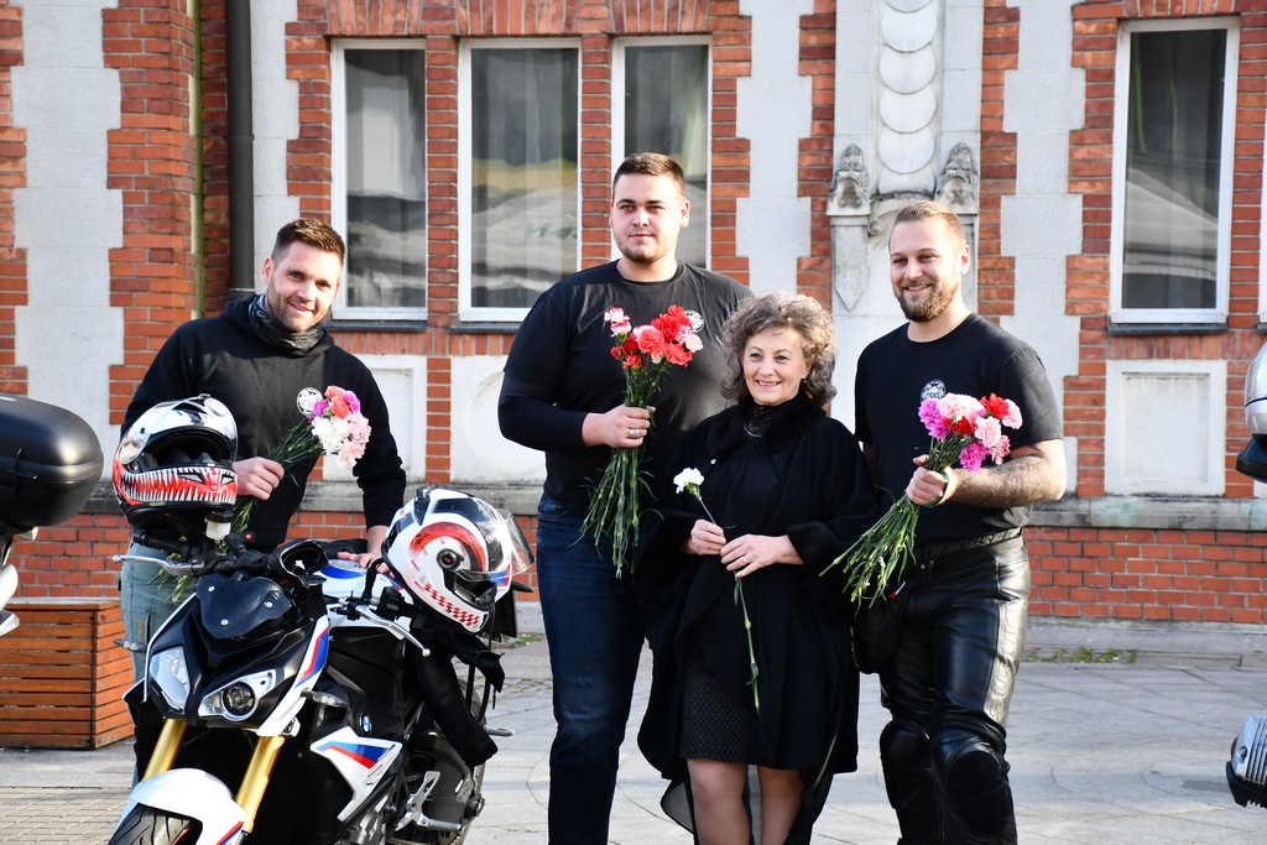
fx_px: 2745
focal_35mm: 78
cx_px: 634
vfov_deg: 17.5
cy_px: 422
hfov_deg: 26.0
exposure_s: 1/250
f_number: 4.8
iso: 500
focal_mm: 52
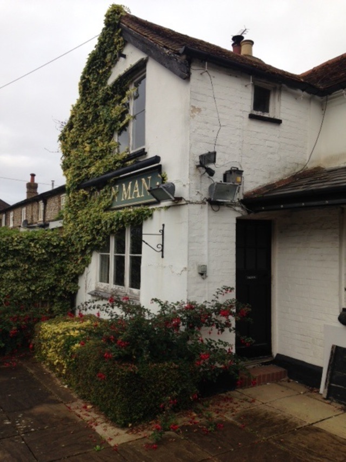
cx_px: 173
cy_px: 231
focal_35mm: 33
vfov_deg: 55.3
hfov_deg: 43.0
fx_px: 440
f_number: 2.4
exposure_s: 1/516
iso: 50
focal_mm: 4.12
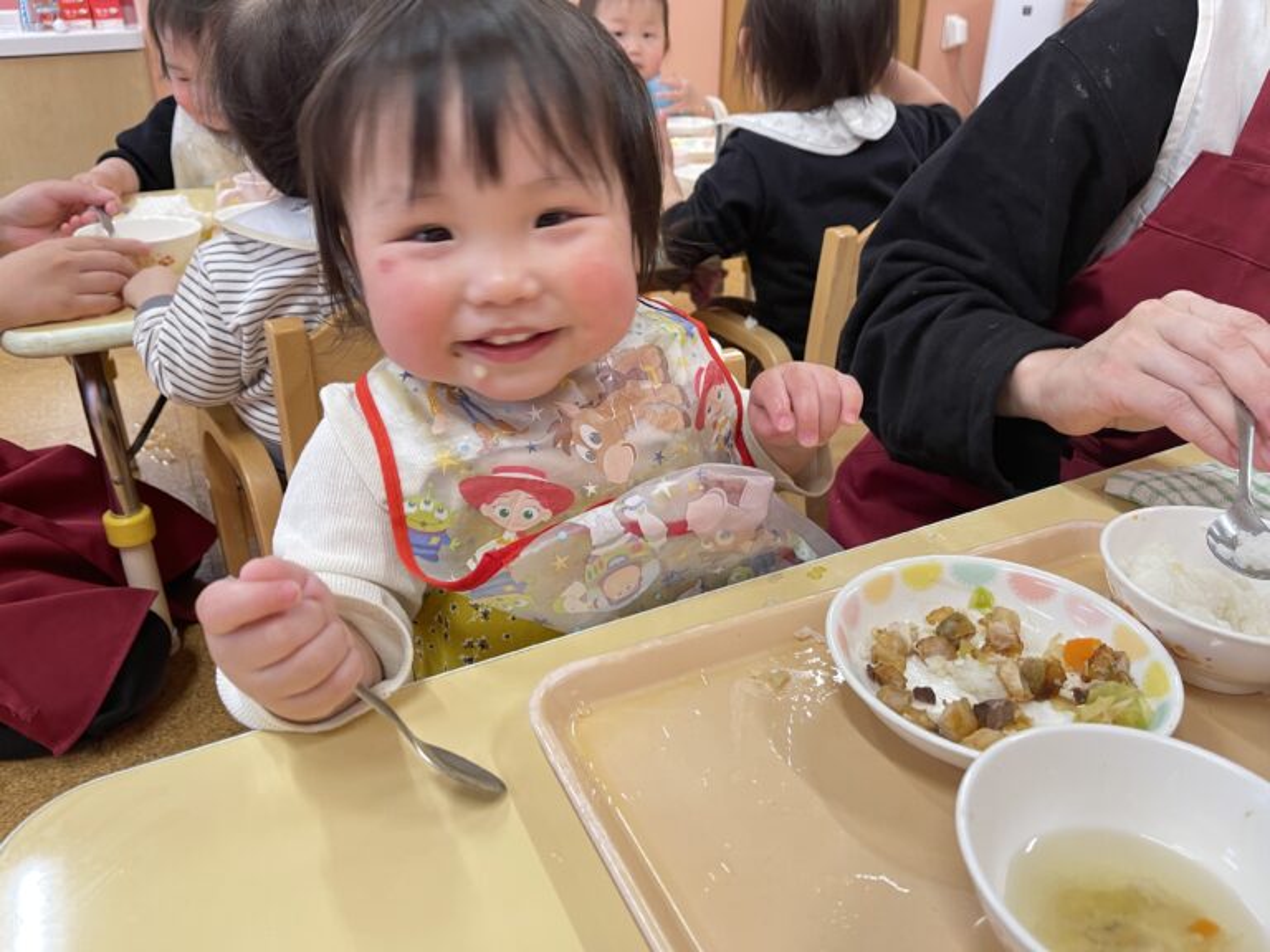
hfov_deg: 69.4
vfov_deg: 54.9
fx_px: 917
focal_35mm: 25
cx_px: 635
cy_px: 476
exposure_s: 1/60
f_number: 1.6
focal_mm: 5.1
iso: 100
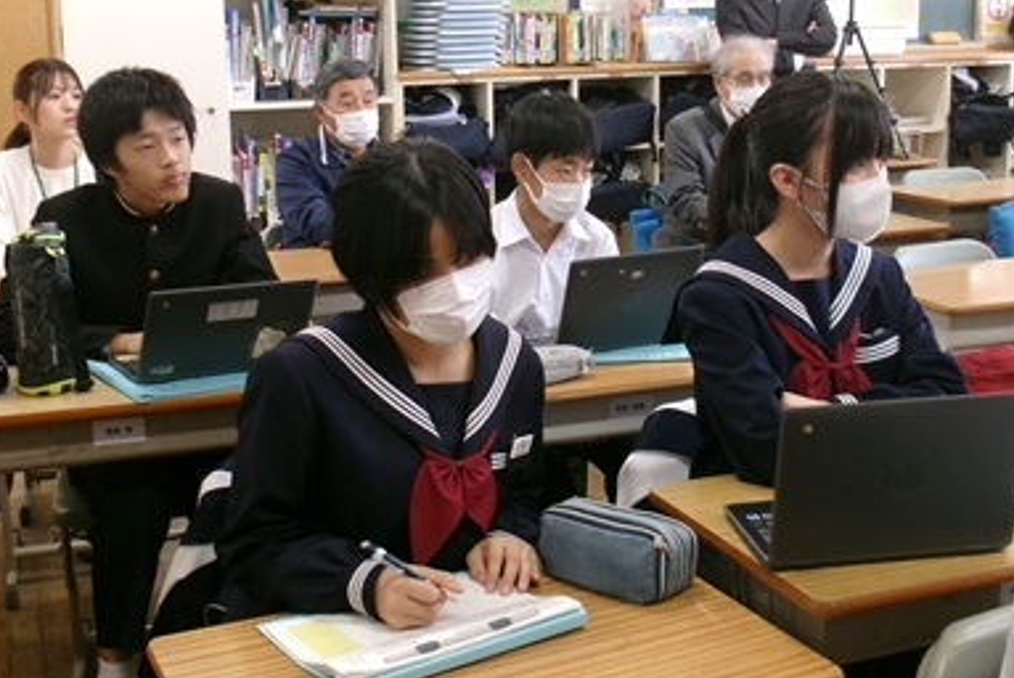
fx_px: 1578
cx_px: 556
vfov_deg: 24.2
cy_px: 262
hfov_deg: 35.6
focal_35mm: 56
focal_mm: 7.8
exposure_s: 1/34
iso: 367
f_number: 4.7
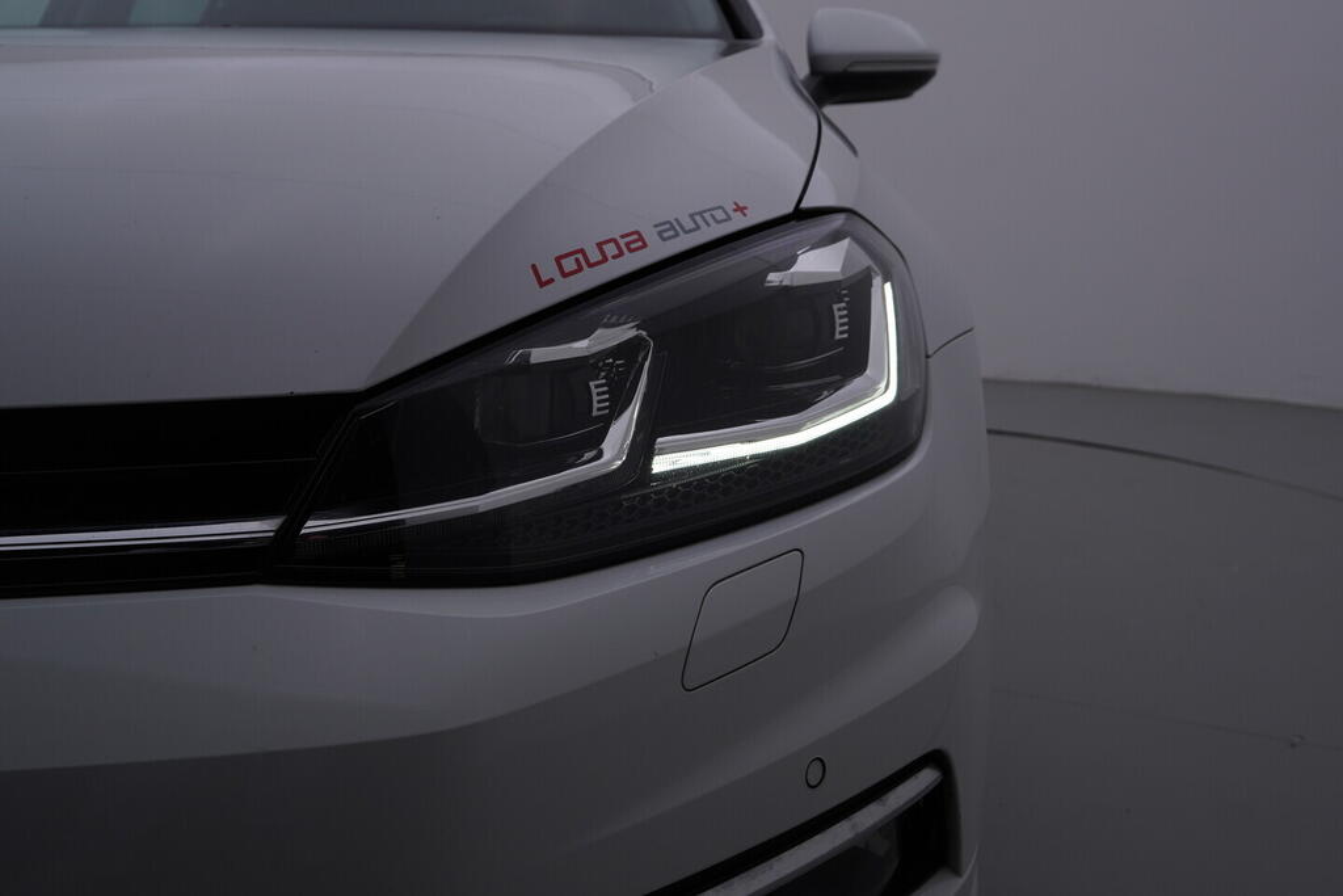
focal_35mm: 36
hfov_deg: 53.1
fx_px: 1343
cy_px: 448
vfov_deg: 36.9
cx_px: 672
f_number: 6.3
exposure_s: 1/200
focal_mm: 24
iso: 125
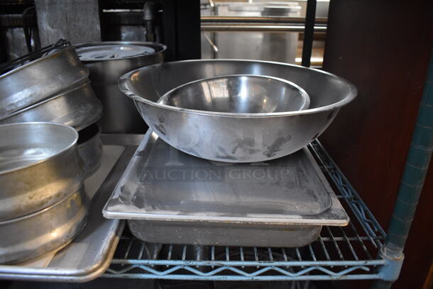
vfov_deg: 48.0
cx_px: 216
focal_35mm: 27
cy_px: 144
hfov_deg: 67.3
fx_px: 325
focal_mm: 18
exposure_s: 1/125
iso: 2800
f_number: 3.5
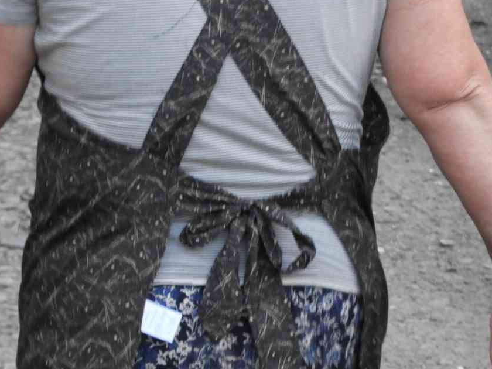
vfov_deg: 1.1
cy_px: 327
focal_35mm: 1333
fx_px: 18946
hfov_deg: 1.5
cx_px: 118
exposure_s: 1/60
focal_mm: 125.4
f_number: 5.6
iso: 500
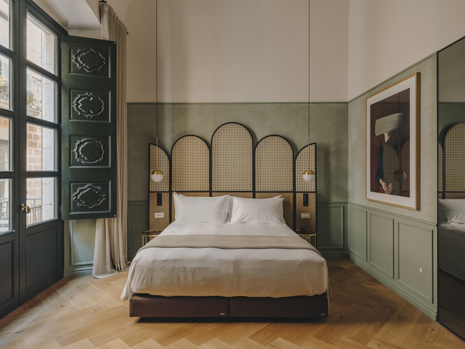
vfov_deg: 63.4
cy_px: 174
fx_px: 282
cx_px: 232
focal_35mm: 21
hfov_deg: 79.0
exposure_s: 1/15
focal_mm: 27
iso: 800
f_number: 7.1
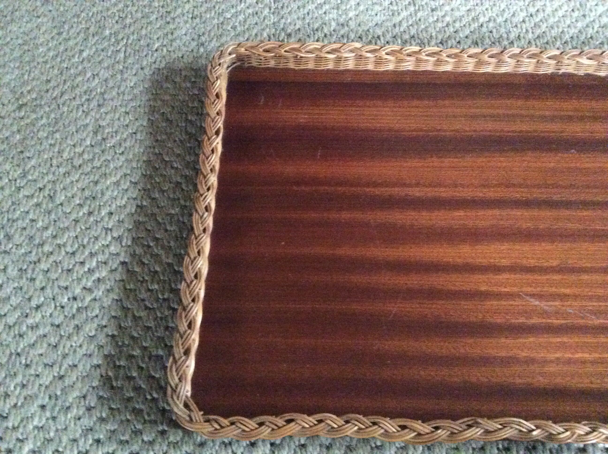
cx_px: 304
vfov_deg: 44.1
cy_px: 227
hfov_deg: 56.9
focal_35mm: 32
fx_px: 561
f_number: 2.4
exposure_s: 1/17
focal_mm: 3.3
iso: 800
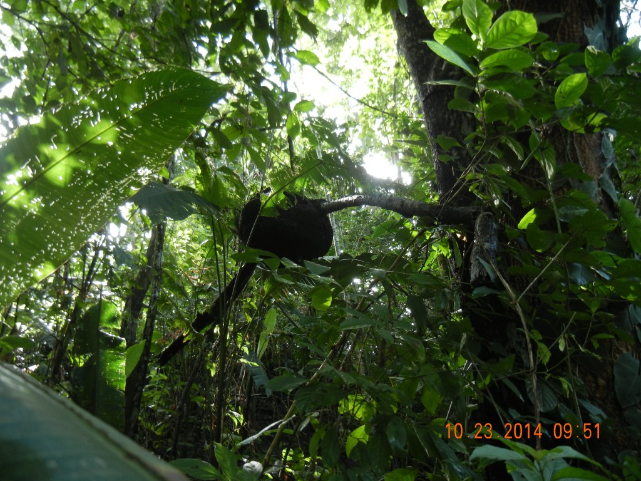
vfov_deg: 46.8
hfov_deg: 60.0
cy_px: 240
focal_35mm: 30
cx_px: 320
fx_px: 556
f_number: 3.5
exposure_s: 1/54.7
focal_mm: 5.4
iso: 251
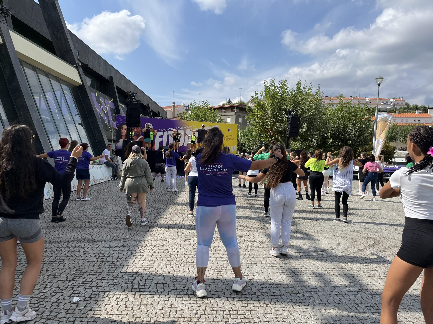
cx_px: 216
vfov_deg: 53.1
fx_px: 325
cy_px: 162
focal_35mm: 26
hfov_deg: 67.3
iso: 50
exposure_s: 1/4149
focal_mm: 5.1
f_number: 1.6
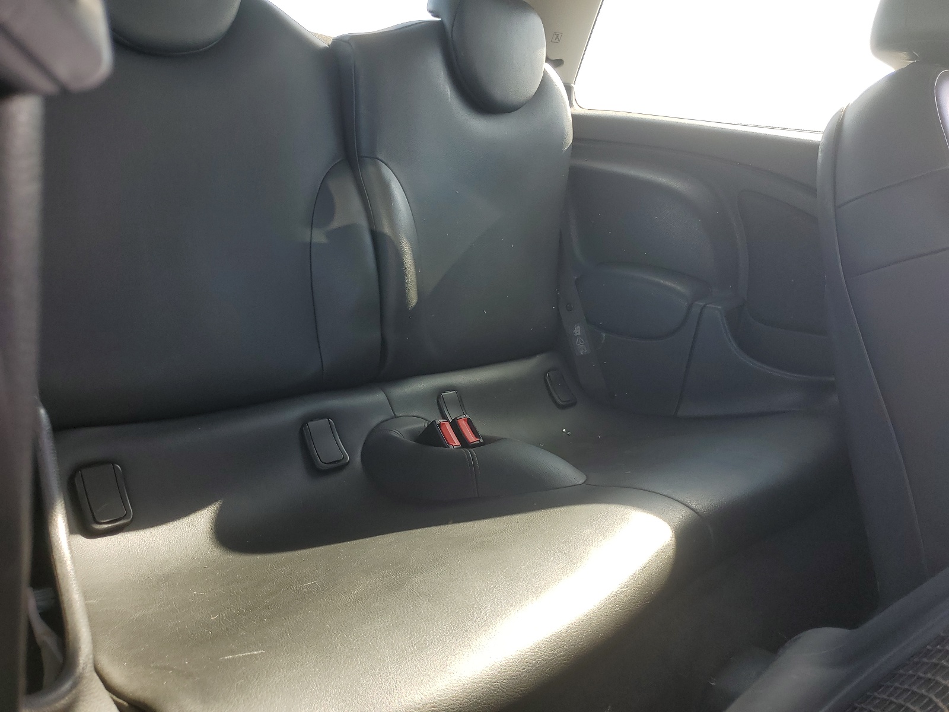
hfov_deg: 67.3
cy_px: 356
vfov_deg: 53.1
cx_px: 474
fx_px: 713
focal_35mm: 26
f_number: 1.5
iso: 50
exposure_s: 1/385
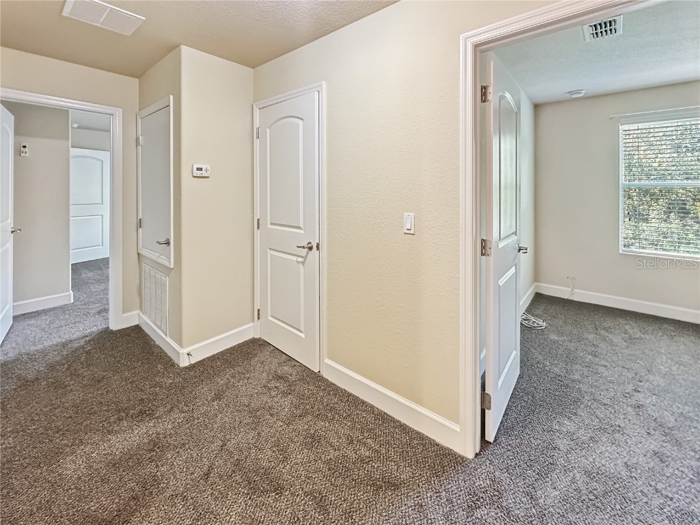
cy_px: 262
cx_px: 350
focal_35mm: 14
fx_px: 283
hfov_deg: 102.1
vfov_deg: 85.7
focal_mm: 2.22
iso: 800
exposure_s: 1/60
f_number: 2.2
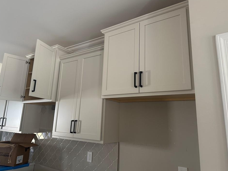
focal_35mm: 26
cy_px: 82
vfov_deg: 53.1
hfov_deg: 67.3
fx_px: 171
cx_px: 109
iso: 250
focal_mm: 6.86
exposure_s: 1/97
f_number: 1.78
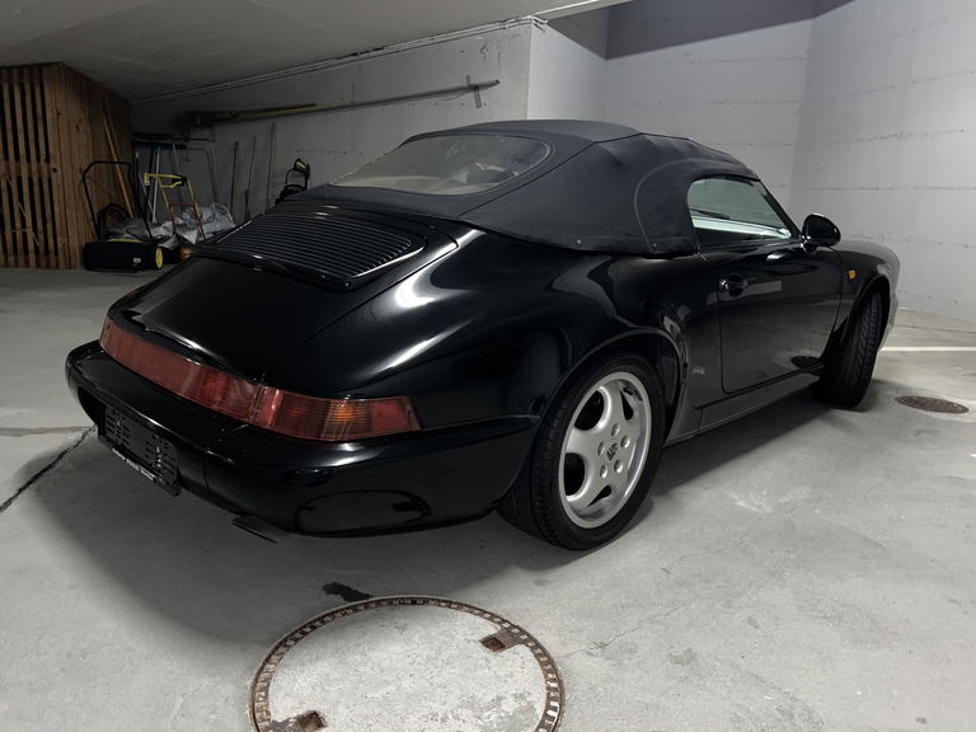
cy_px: 366
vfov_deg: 53.1
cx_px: 488
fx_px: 733
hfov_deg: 67.3
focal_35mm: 26
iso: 100
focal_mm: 5.7
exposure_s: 1/5
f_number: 1.5
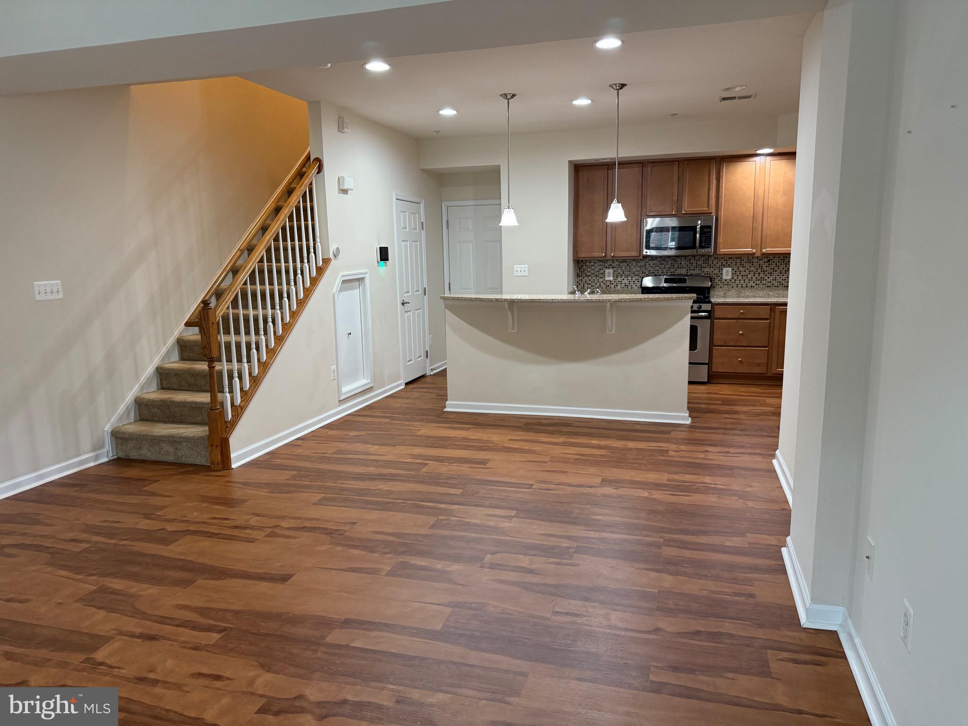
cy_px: 363
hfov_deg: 71.6
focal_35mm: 24
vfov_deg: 56.8
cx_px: 484
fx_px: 671
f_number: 1.78
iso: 200
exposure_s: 1/60
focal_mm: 6.76
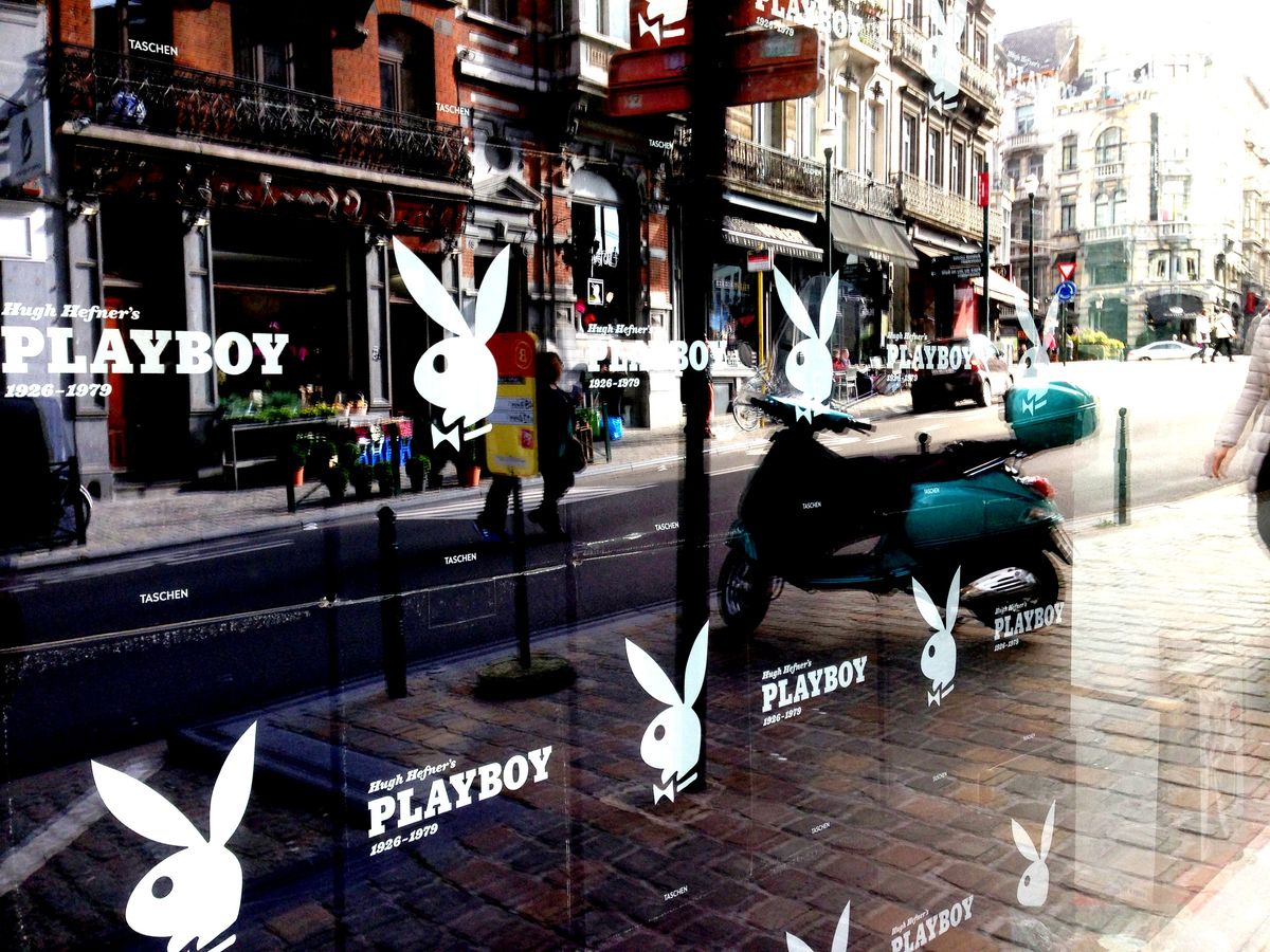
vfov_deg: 42.9
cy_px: 476
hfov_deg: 55.4
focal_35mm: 33
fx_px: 1211
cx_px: 635
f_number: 2.4
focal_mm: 4.12
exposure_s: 1/120
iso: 64
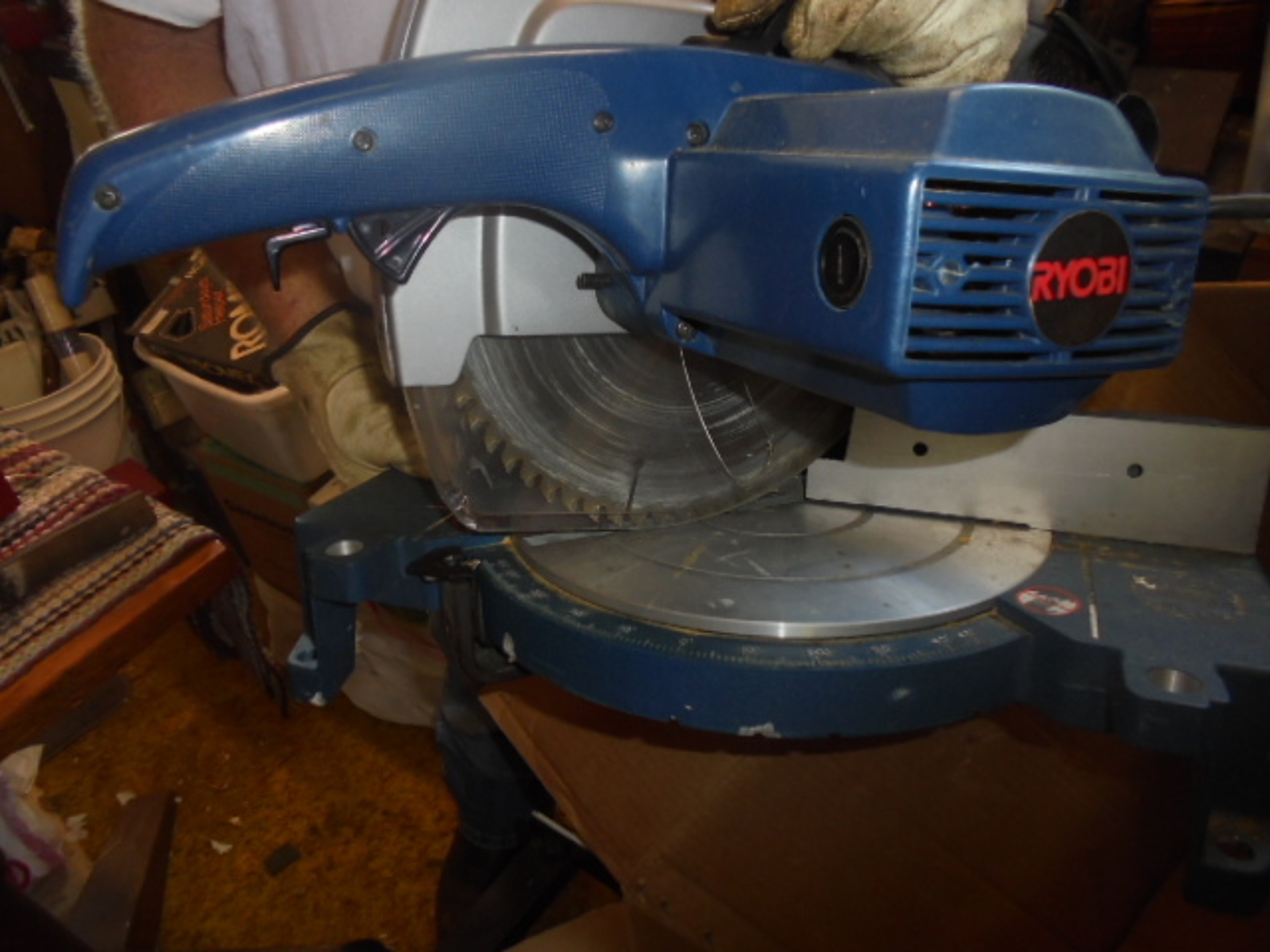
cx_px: 635
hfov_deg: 67.3
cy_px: 476
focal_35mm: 26
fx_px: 954
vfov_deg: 53.1
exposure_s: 1/30
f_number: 3.5
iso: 200
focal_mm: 4.6
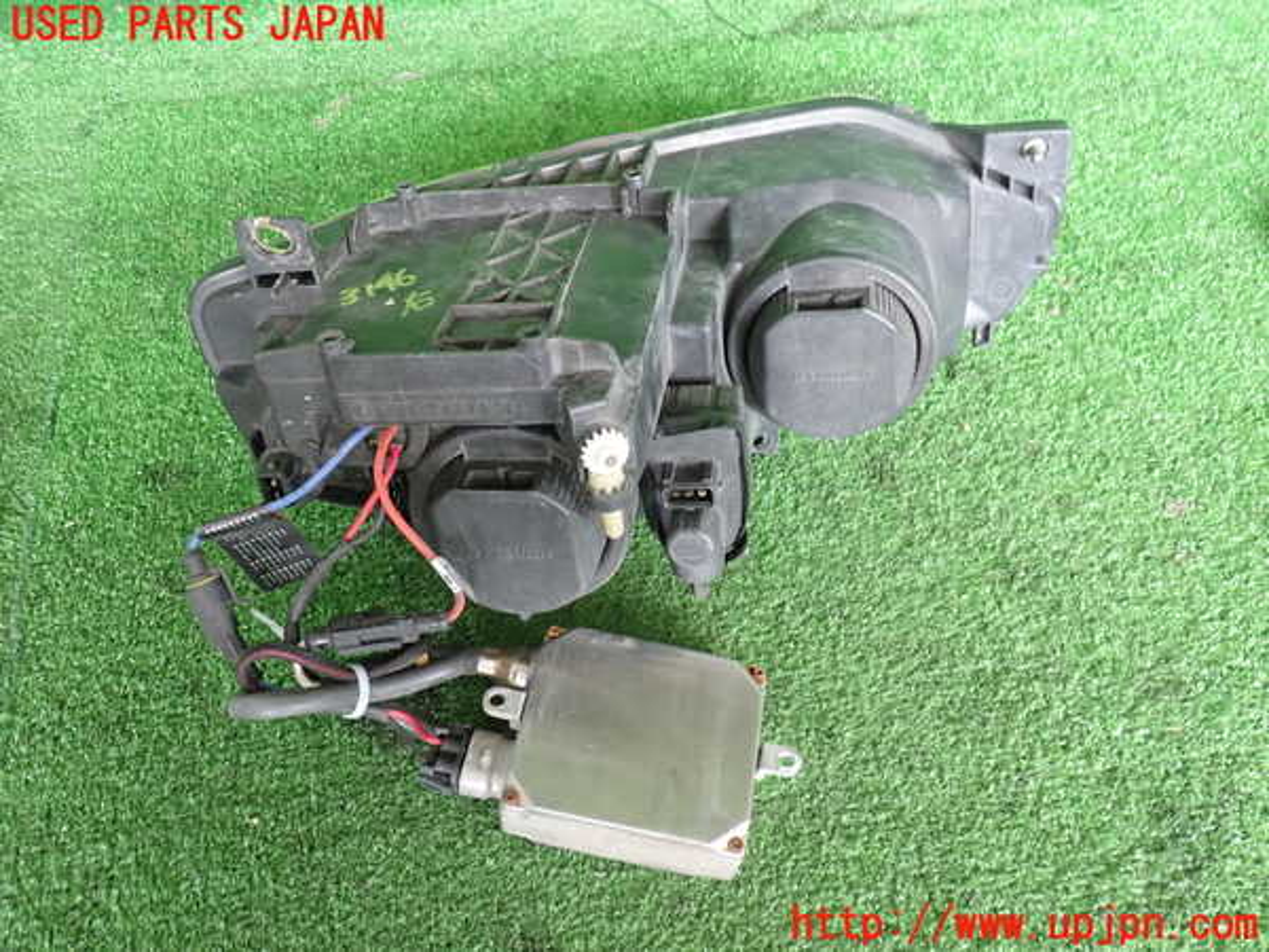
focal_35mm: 30
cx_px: 634
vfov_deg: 46.8
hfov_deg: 60.0
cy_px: 476
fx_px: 1100
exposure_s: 1/30
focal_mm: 5.4
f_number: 2.3
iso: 250
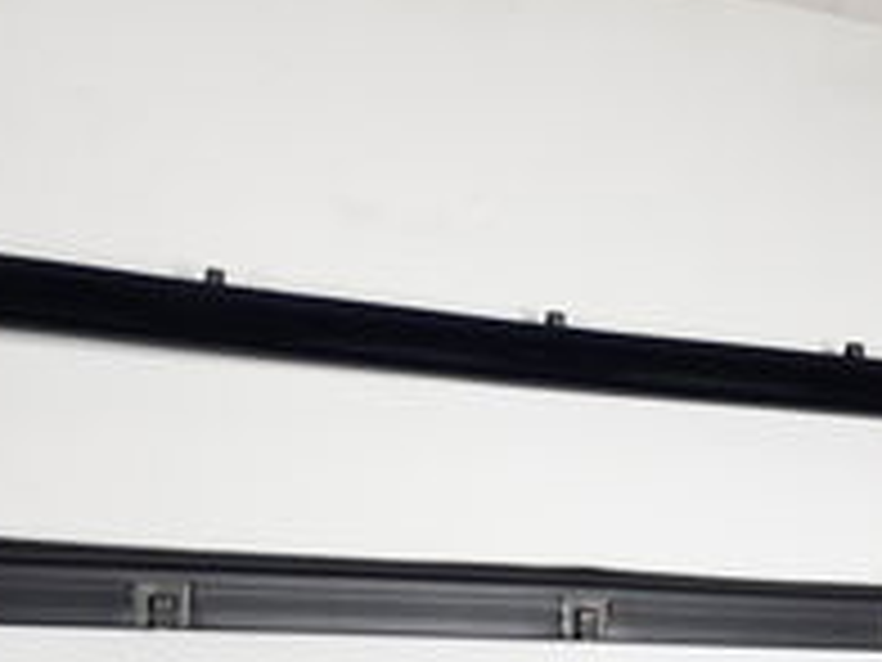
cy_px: 545
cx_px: 400
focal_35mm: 55
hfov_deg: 34.9
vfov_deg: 26.0
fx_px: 1401
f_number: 1.9
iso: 250
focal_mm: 3.6
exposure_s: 1/33
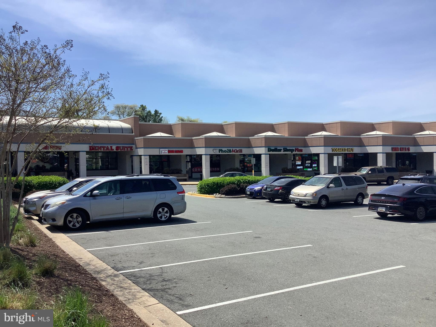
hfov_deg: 58.4
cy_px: 164
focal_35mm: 31
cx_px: 218
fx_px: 390
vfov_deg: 45.4
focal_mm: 3.3
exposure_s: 1/1698
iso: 25
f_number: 2.4
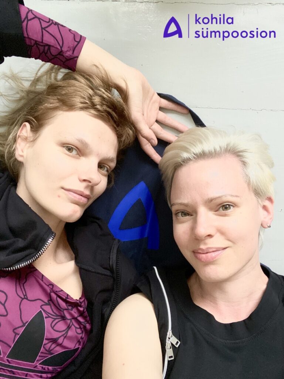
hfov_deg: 46.8
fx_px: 328
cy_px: 190
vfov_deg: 60.0
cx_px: 142
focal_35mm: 30
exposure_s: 1/57
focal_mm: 2.71
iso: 400
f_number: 2.2
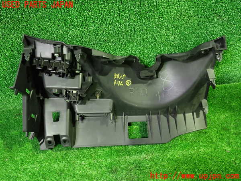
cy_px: 90
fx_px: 209
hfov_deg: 60.0
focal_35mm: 30
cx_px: 120
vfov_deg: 46.8
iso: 800
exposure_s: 1/25
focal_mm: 5.4
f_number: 2.3
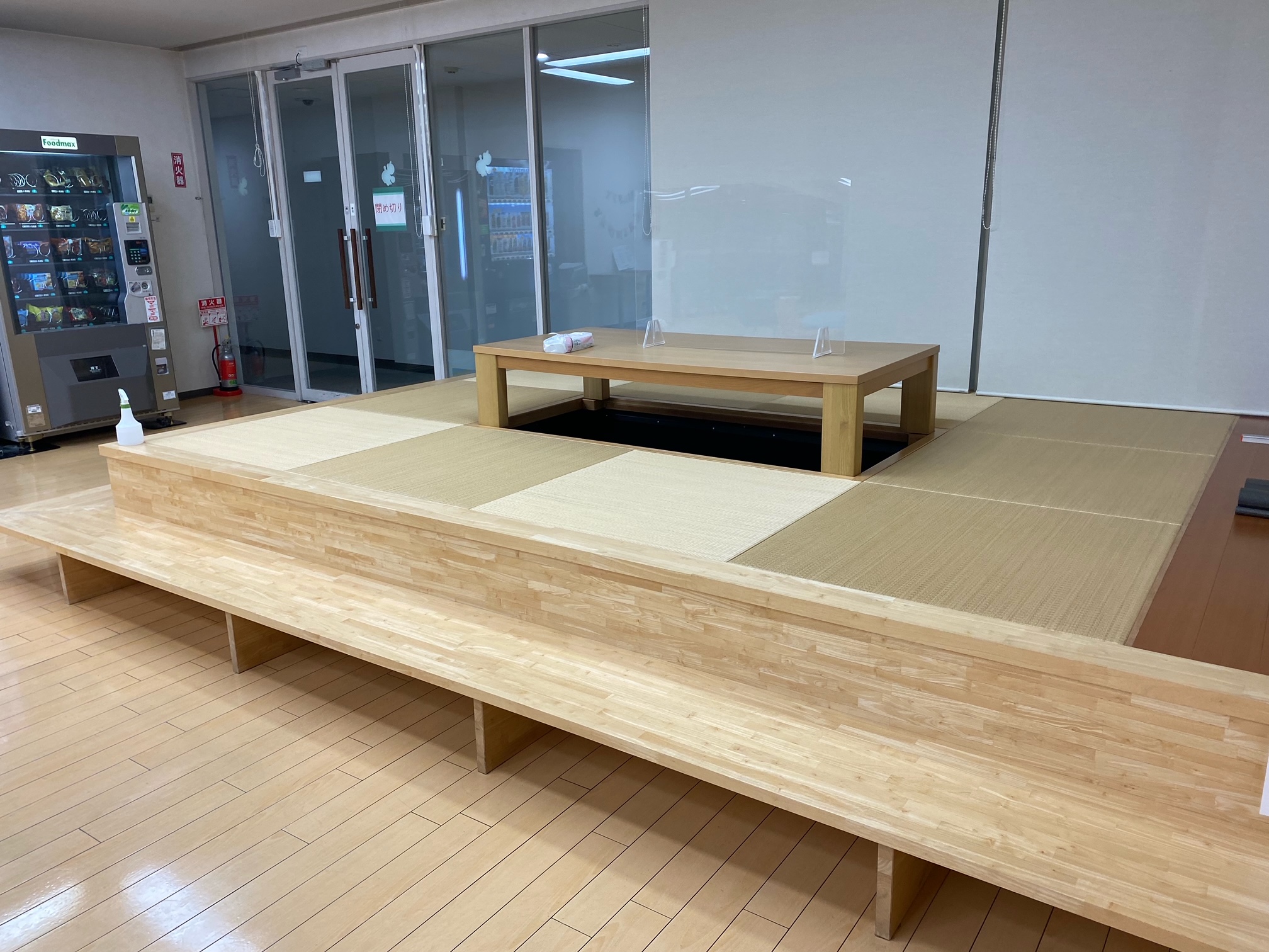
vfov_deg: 53.1
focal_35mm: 26
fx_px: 953
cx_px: 634
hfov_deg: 67.3
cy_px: 476
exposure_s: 1/120
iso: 80
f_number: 1.8
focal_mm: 4.25
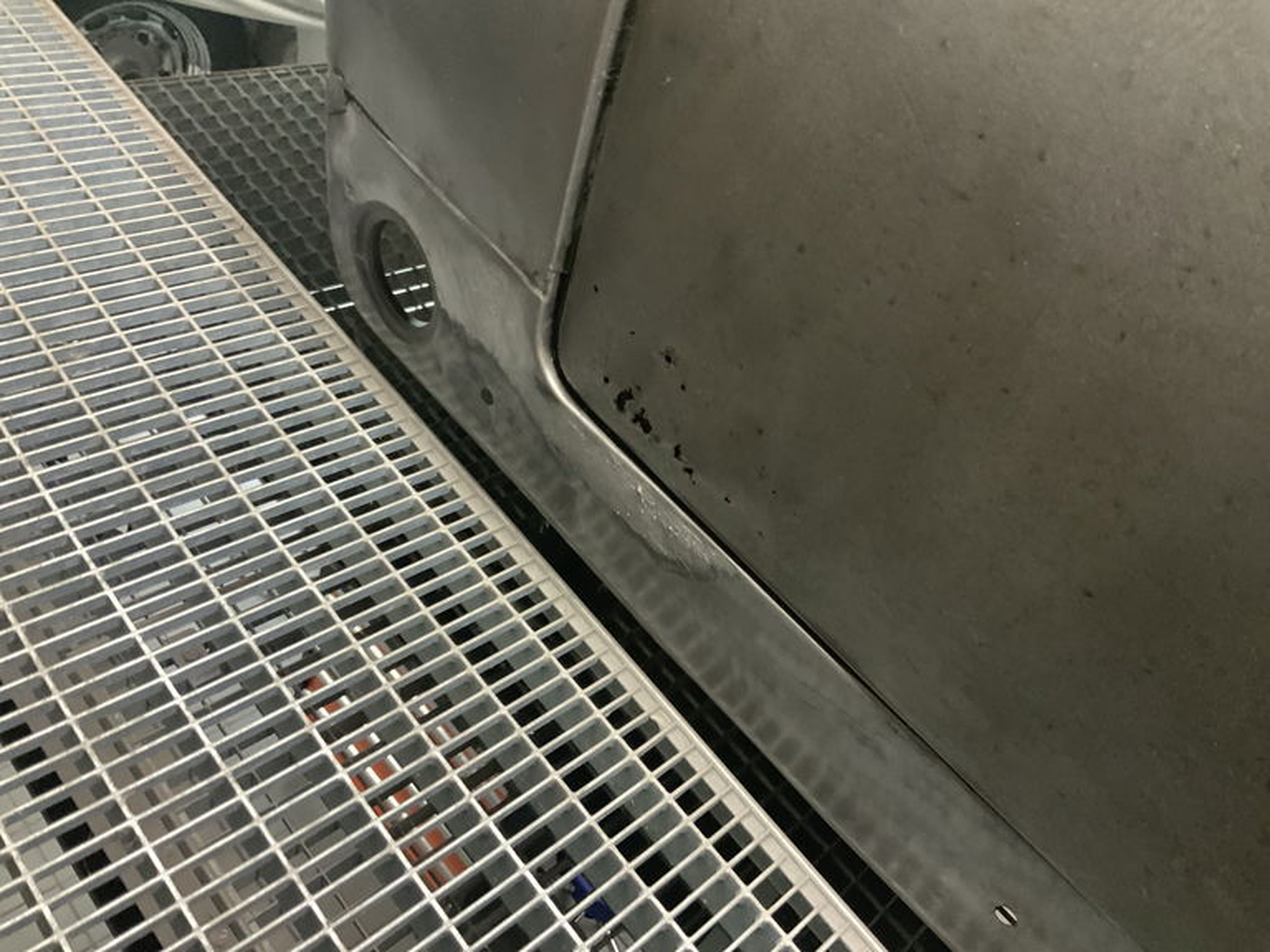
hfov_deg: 61.7
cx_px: 635
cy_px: 476
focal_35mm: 29
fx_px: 1064
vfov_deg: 48.2
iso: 200
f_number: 1.8
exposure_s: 1/33
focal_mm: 3
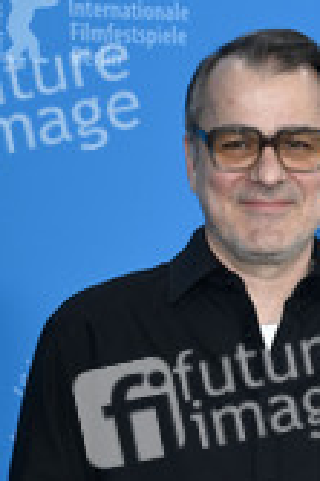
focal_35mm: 235
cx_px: 306
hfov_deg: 5.8
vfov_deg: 8.7
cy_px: 544
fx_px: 3140
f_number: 5.6
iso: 1250
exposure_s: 1/250
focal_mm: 98
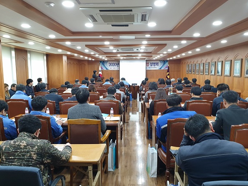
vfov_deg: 48.2
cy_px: 96
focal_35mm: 29
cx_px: 121
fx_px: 208
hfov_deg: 61.7
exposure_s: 1/60
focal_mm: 4.3
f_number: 2.4
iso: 400
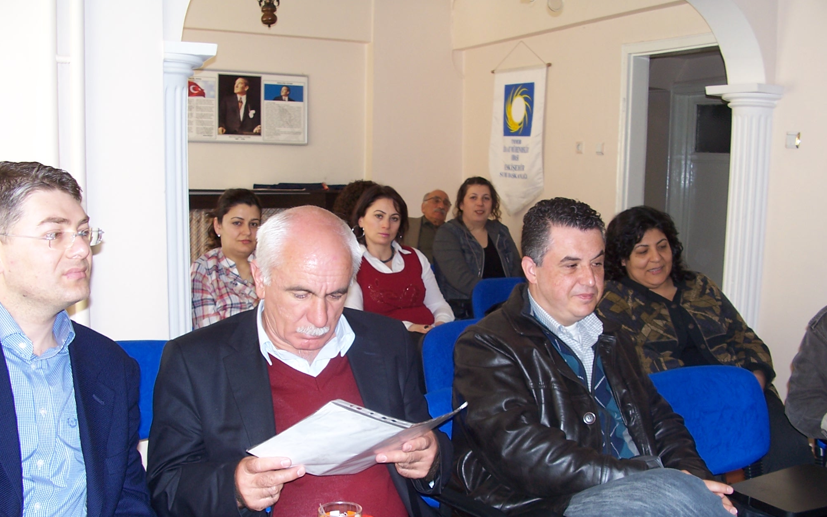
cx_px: 420
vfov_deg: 33.5
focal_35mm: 38
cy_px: 311
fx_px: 857
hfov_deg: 51.5
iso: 80
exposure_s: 1/60
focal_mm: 6
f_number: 2.8
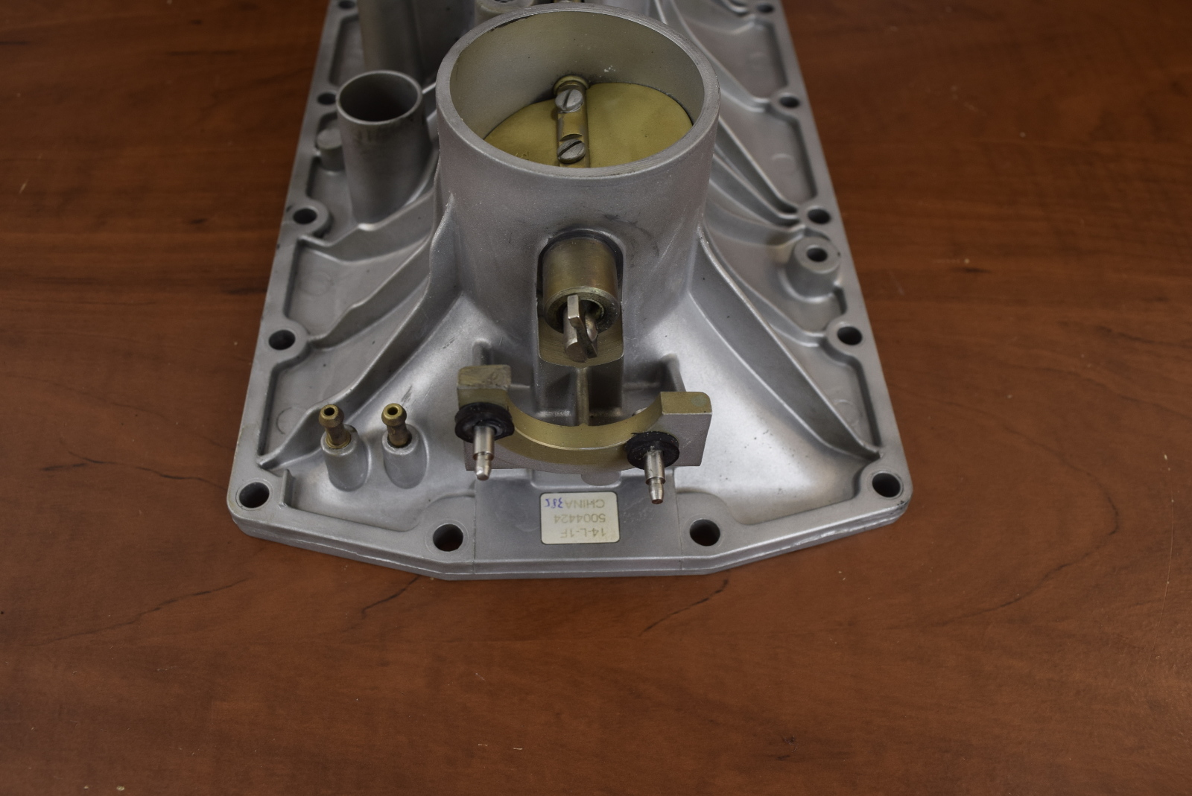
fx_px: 994
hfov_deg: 61.9
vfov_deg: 43.7
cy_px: 398
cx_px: 596
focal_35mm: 30
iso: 400
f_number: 8
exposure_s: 1/200
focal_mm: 20
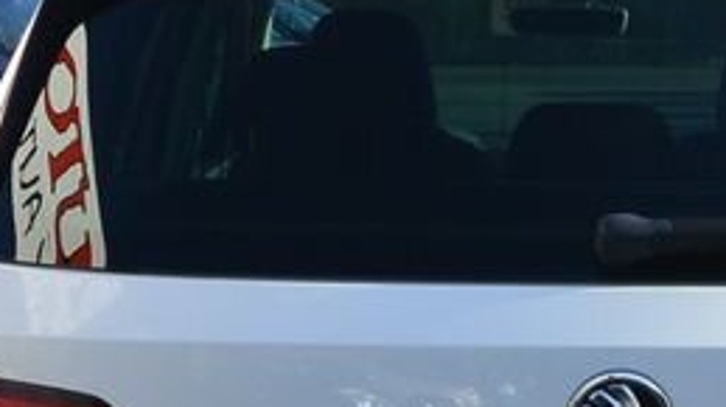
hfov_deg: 18.9
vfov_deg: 10.4
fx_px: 2154
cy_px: 616
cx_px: 608
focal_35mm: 112
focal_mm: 10
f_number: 4.5
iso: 160
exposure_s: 1/640
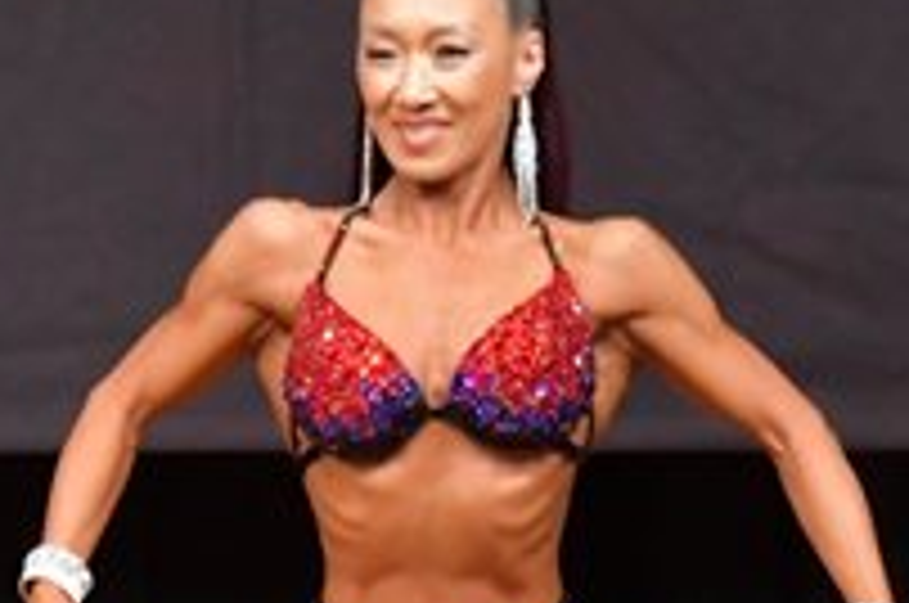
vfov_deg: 1.4
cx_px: 178
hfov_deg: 2.1
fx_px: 24680
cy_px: 814
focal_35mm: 979
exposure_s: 1/400
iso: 6400
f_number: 5.6
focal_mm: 170
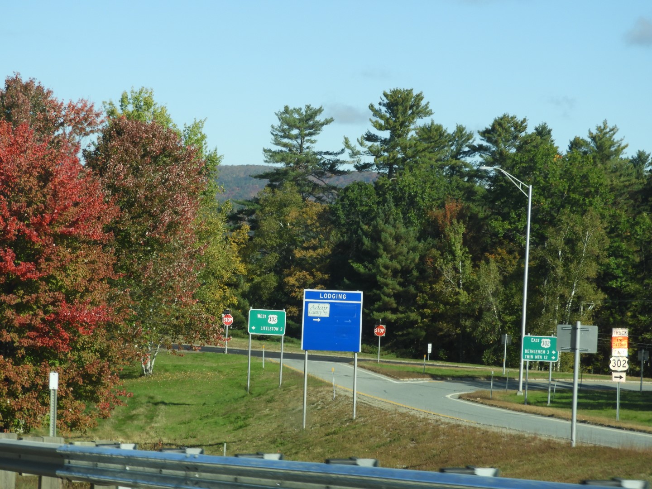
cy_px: 244
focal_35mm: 135
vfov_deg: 11.0
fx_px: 2543
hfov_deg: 14.6
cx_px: 326
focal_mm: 24.2
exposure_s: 1/400
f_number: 5
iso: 100
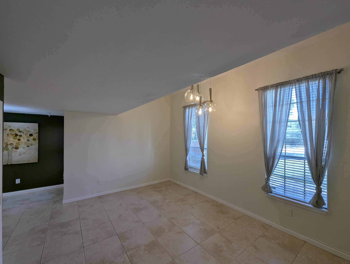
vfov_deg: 90.1
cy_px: 132
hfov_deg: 106.1
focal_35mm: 13
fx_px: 132
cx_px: 175
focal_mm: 1.95
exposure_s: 1/120
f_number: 2.2
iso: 75
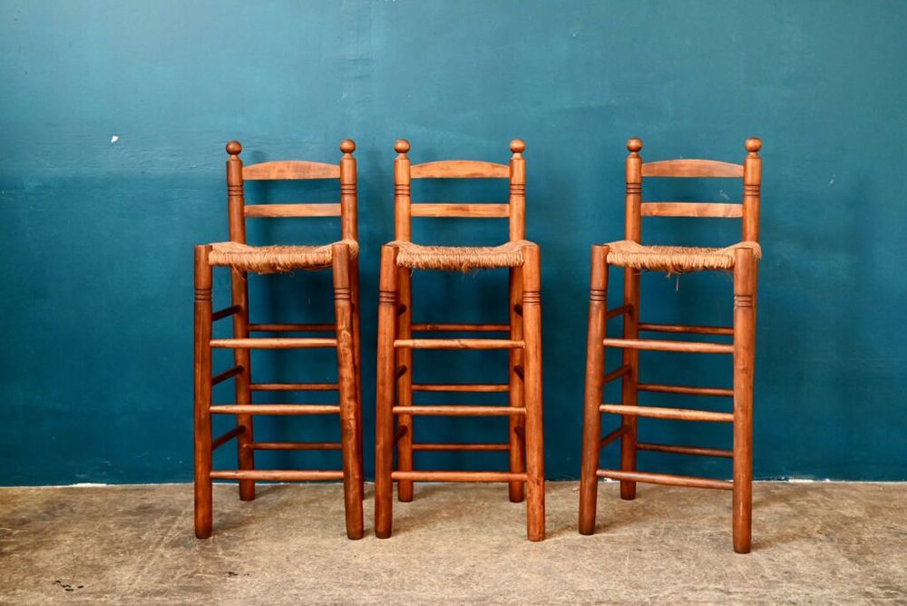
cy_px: 303
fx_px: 1059
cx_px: 454
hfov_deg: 46.4
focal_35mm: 42
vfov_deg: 31.9
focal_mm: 42
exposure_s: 1/50
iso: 2000
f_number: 4
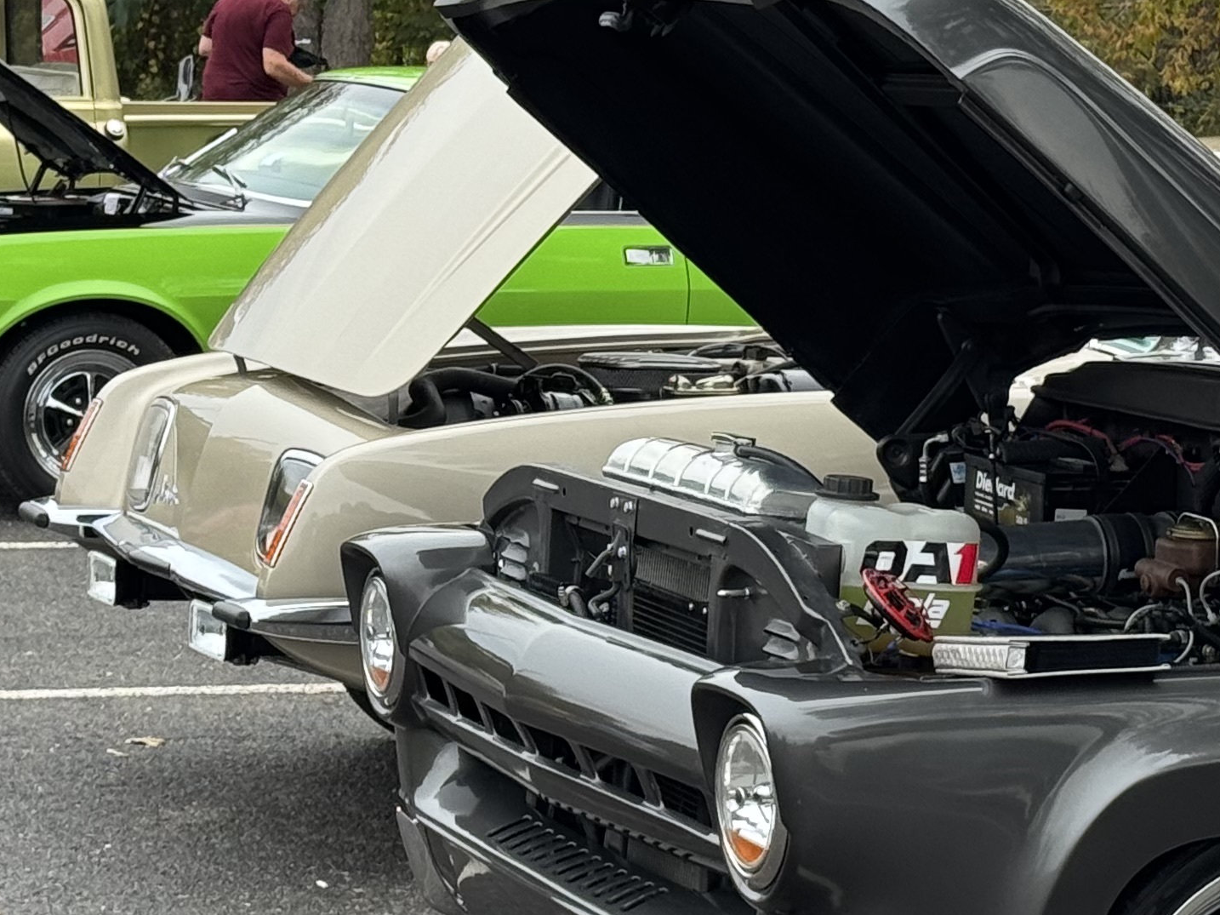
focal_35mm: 135
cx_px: 430
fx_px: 4757
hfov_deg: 14.6
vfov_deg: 11.0
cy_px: 435
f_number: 1.78
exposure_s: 1/685
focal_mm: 6.76
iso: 64
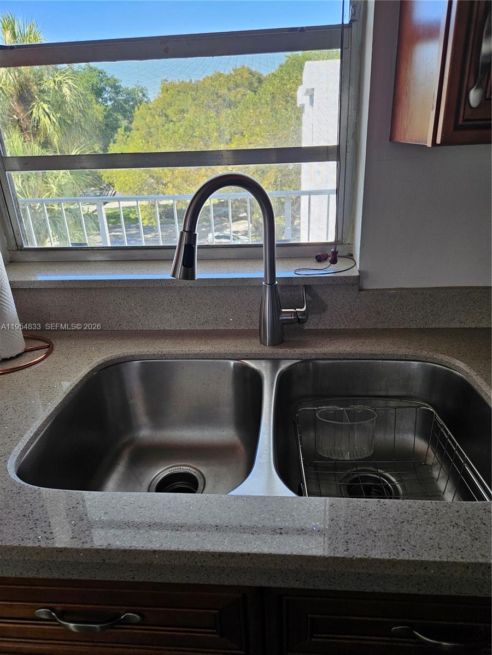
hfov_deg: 58.9
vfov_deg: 73.9
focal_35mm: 23
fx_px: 436
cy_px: 328
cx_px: 246
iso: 40
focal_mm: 5.4
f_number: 1.8
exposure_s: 1/120
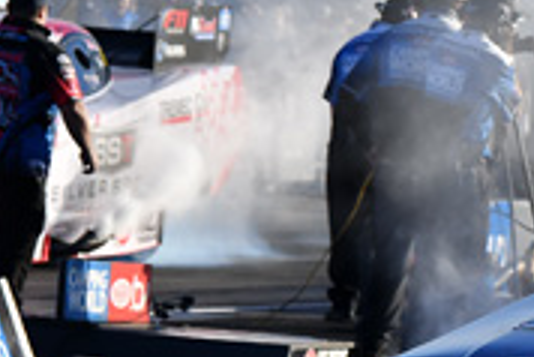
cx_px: 744
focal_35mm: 422
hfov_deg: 4.9
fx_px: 6265
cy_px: 399
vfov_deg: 3.3
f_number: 5.6
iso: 160
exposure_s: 1/1000
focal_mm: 100
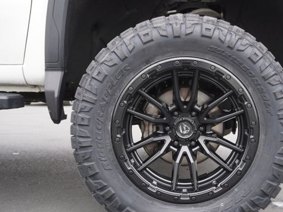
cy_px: 121
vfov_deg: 36.7
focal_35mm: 39
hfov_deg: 47.3
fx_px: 319
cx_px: 181
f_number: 4.5
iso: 100
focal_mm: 20
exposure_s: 1/100
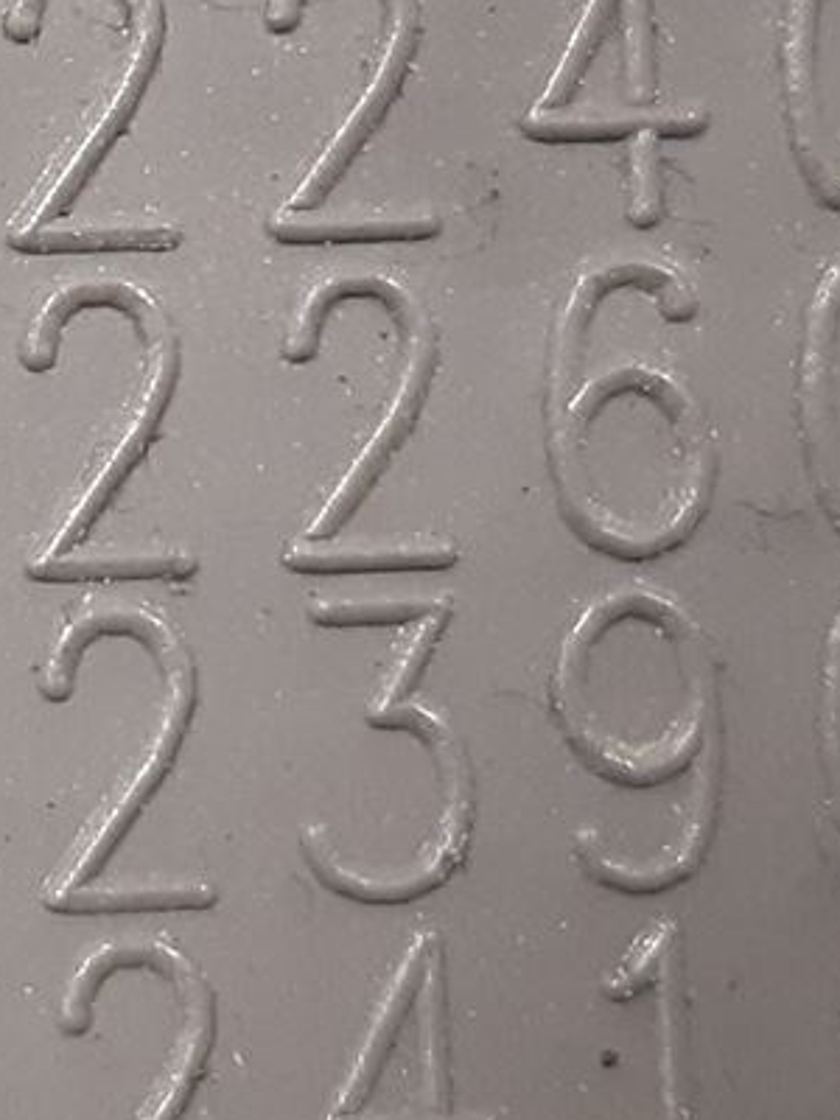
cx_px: -420
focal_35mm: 133
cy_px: 286
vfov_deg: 14.8
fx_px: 4303
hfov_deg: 10.7
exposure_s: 1/50
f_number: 1.7
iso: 320
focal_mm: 3.93
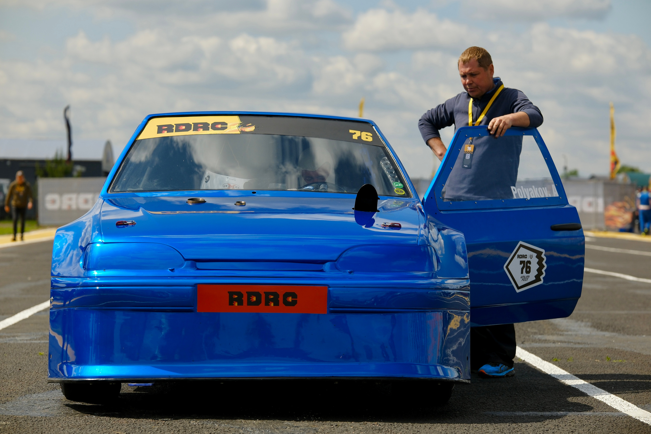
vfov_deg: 12.1
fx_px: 2043
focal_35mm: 113
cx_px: 326
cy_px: 217
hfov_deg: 18.1
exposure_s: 1/3000
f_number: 3.6
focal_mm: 75
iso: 160
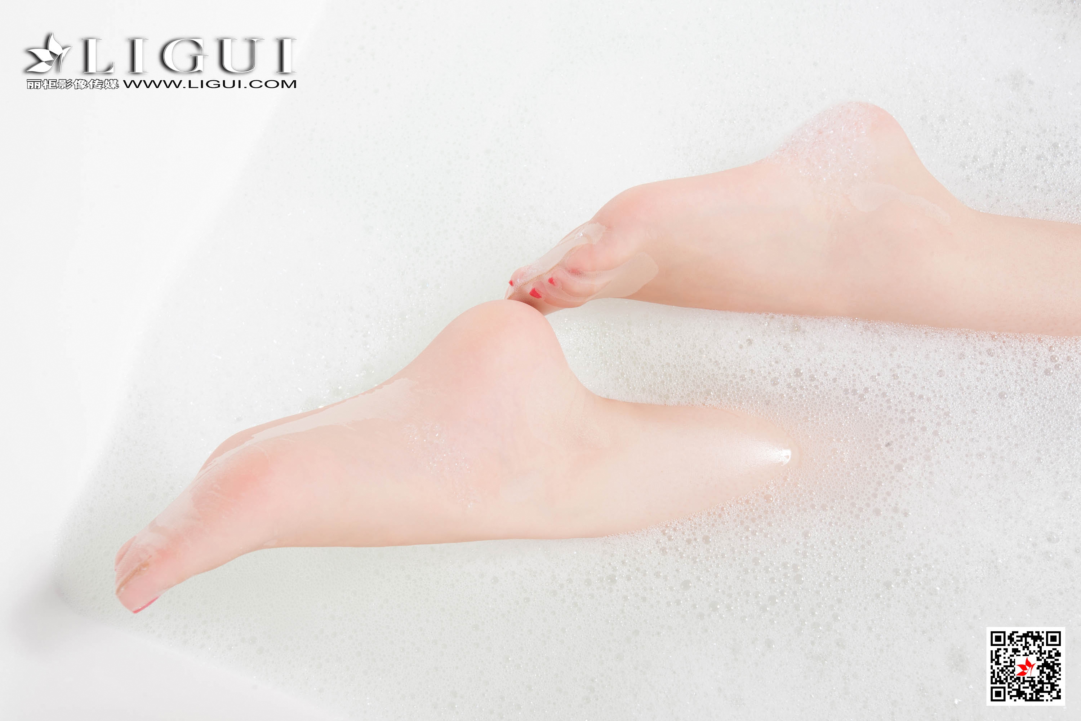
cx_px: 540
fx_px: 1051
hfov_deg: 54.4
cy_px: 360
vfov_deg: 37.9
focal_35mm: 35
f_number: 13
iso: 100
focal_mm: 35
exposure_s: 1/125
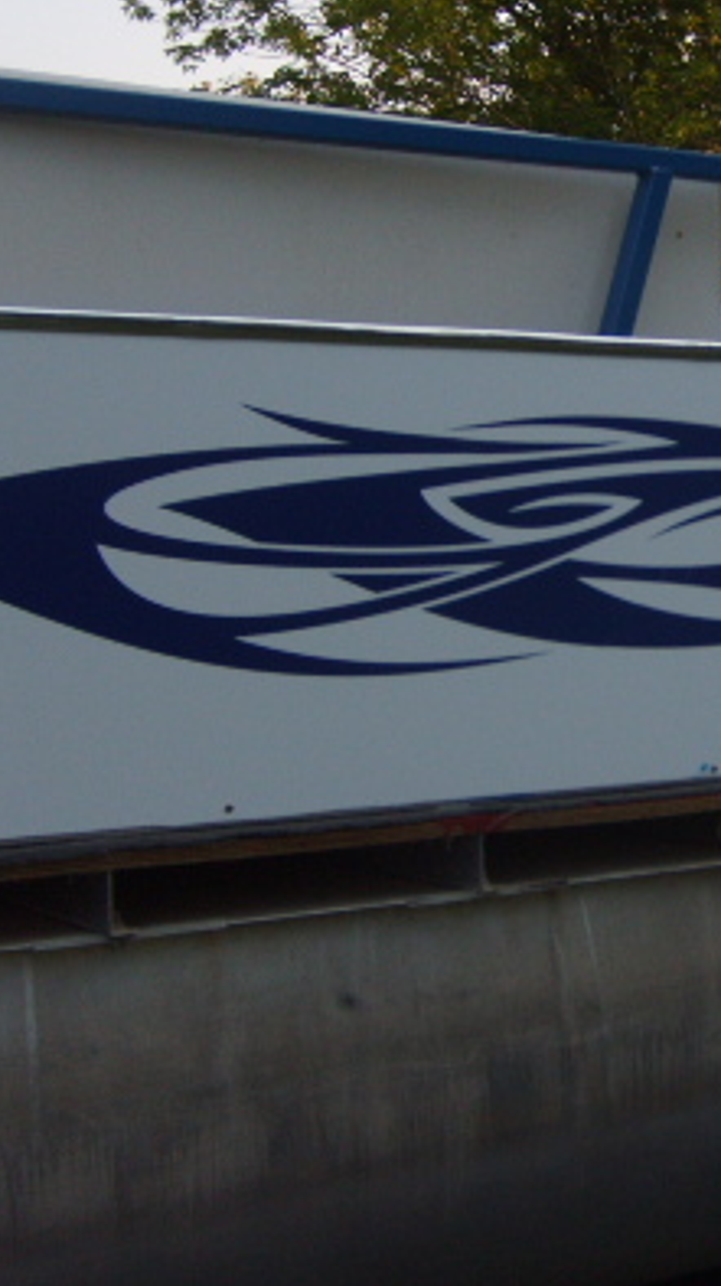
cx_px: 705
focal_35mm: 62
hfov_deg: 18.9
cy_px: 588
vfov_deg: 33.8
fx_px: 2112
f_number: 2.8
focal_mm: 5.8
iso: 50
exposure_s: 1/500
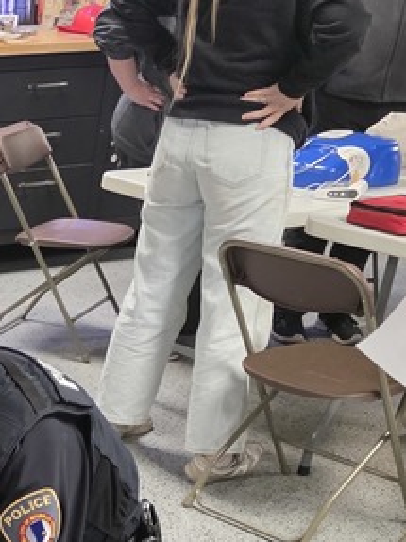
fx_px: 1283
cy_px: 650
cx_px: -302
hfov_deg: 15.6
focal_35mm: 82
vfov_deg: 22.1
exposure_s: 1/120
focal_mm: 6.3
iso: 1000
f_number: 1.7
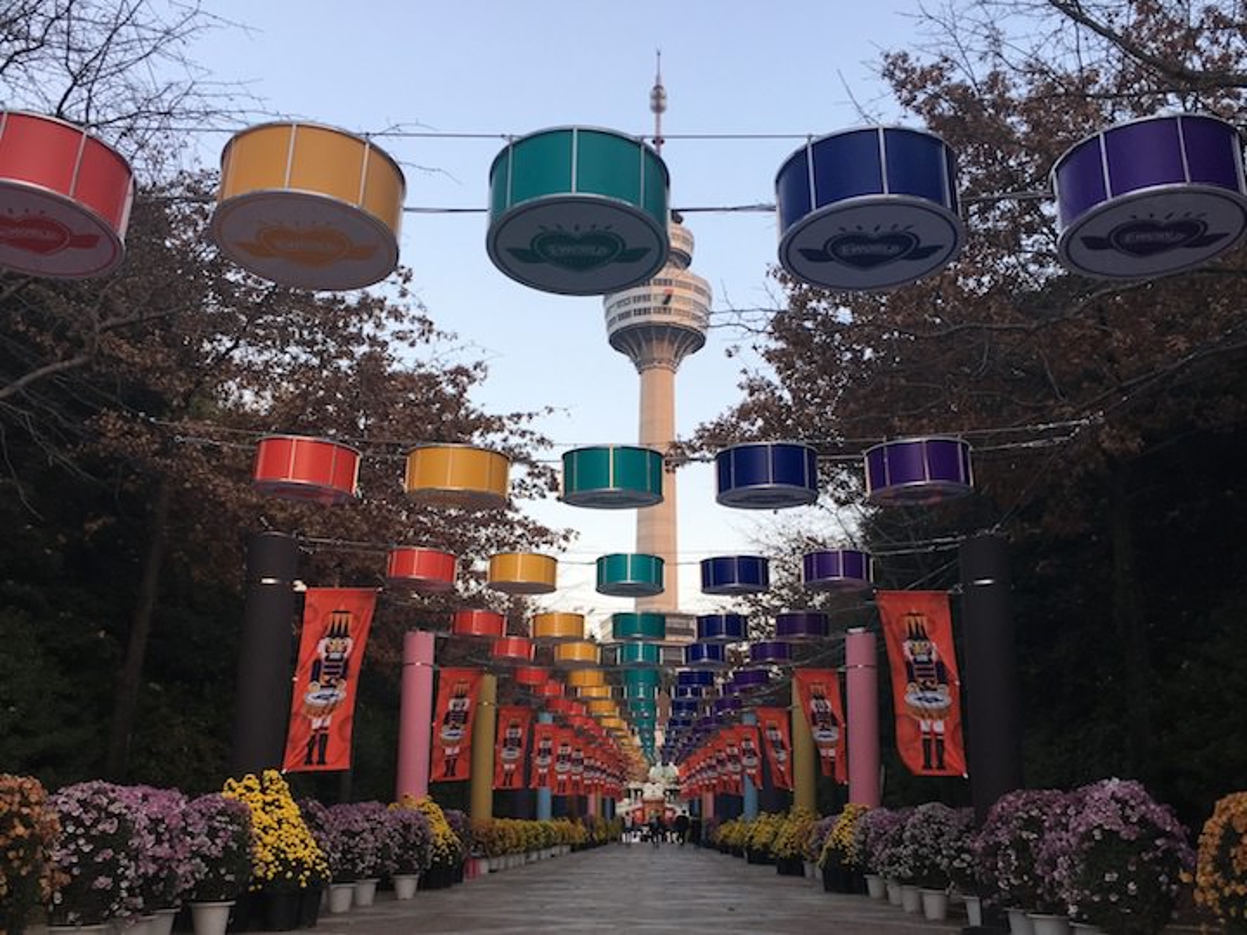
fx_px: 1405
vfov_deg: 36.8
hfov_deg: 47.9
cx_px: 624
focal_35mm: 39
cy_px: 468
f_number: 2.2
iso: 32
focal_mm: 4.15
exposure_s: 1/60
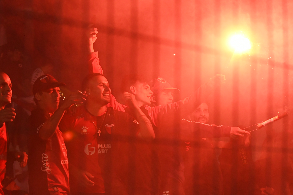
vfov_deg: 13.0
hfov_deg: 19.5
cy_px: 98
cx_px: 146
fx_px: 855
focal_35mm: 105
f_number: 4.5
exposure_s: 1/1000
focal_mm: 70
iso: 5000
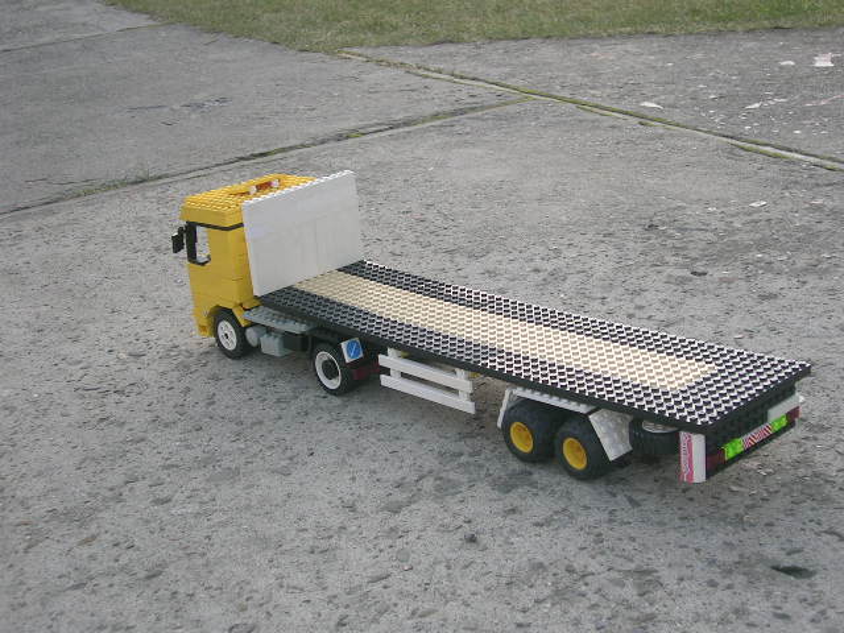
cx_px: 422
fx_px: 1390
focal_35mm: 57
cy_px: 316
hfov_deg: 33.8
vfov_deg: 25.7
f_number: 3.4
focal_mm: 8.6
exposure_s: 1/142
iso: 50
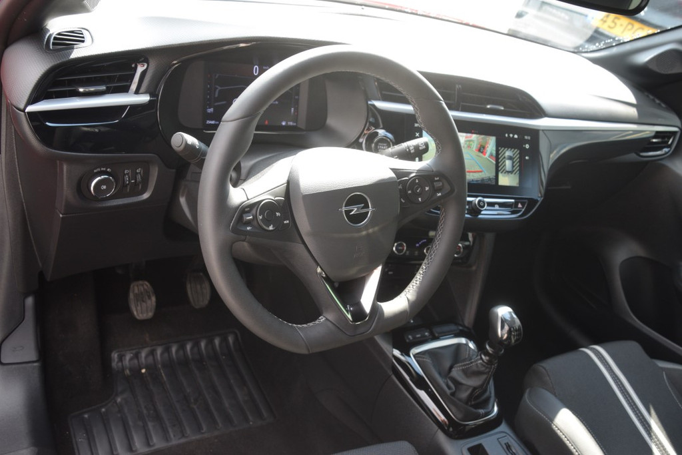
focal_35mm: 34
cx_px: 341
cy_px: 228
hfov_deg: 55.1
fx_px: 654
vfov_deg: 38.4
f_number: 5.6
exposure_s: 1/125
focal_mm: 23
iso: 400
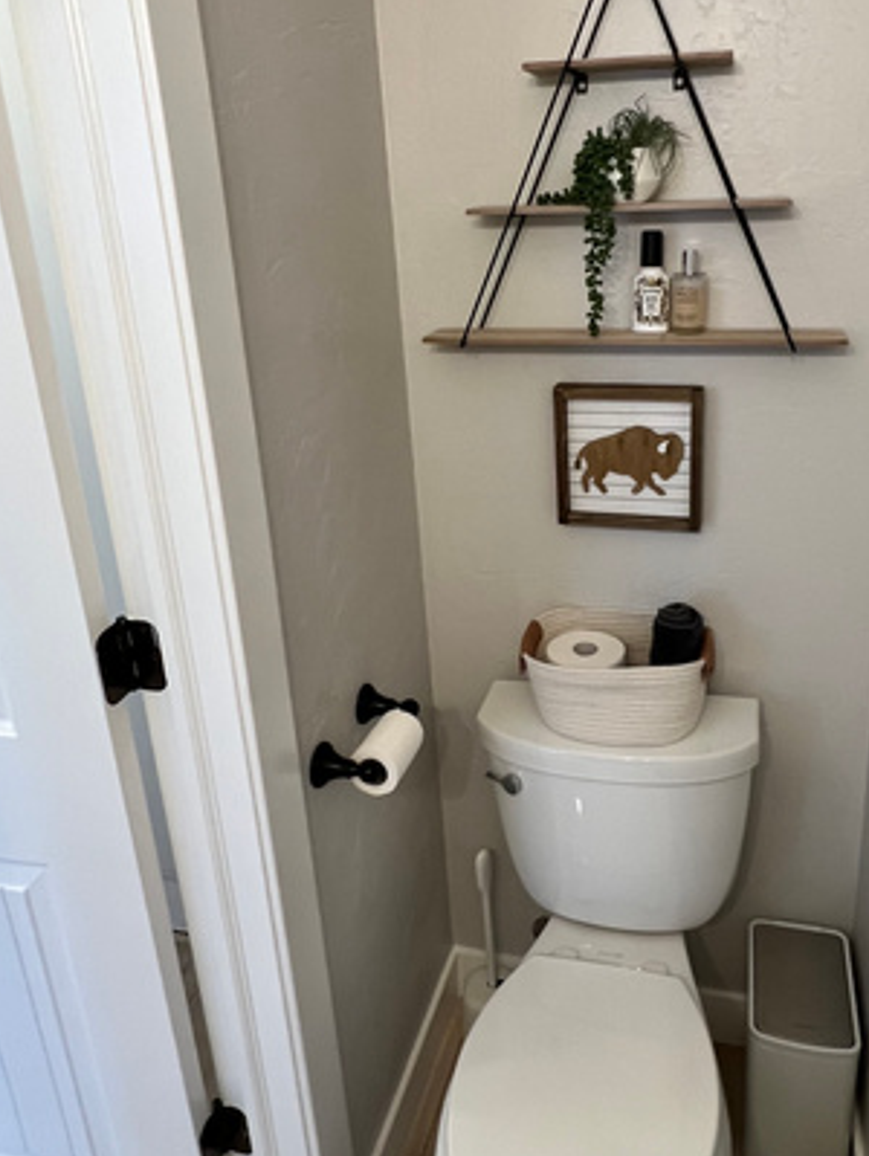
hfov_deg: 54.7
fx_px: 835
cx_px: 510
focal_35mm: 25
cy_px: 475
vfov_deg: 68.8
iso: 200
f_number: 1.8
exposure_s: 1/120
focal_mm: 1.57
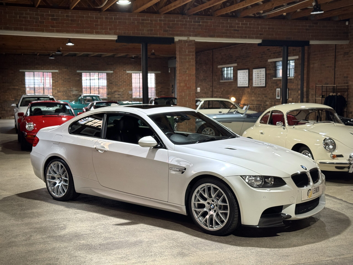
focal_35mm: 48
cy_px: 132
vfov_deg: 30.3
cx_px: 176
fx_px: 489
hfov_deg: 39.7
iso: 200
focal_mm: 6.76
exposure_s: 1/50
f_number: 1.78
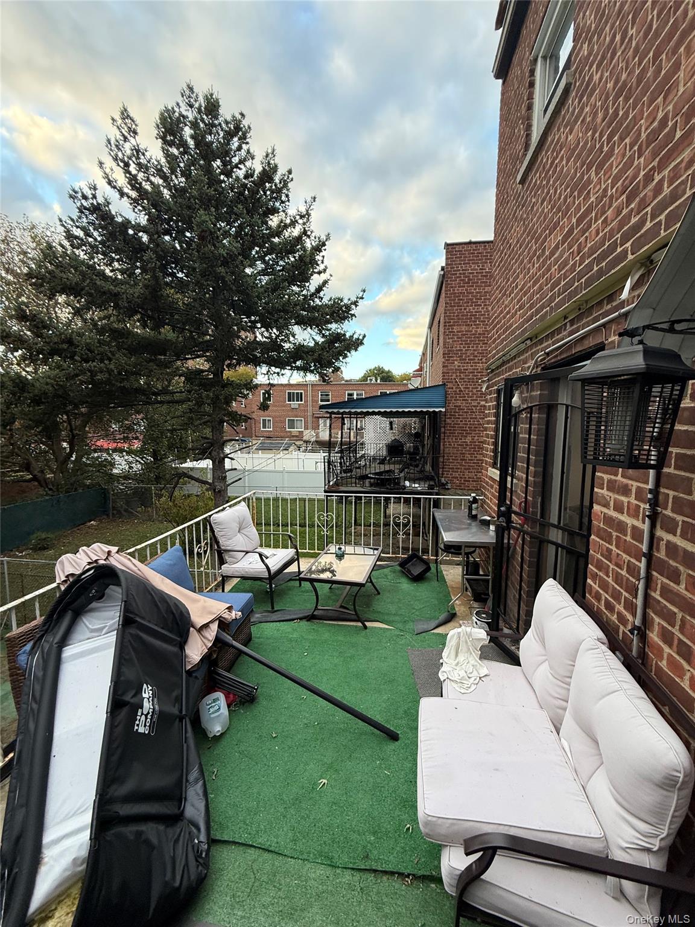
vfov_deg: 102.1
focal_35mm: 14
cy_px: 464
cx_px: 348
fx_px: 375
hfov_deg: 85.7
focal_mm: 2.22
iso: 80
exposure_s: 1/99
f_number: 2.2
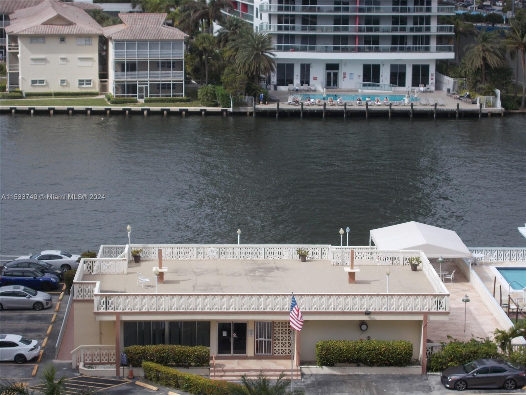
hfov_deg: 19.8
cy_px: 198
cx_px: 263
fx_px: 1504
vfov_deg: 14.9
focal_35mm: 99
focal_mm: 17.6
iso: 80
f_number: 5.5
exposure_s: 1/400
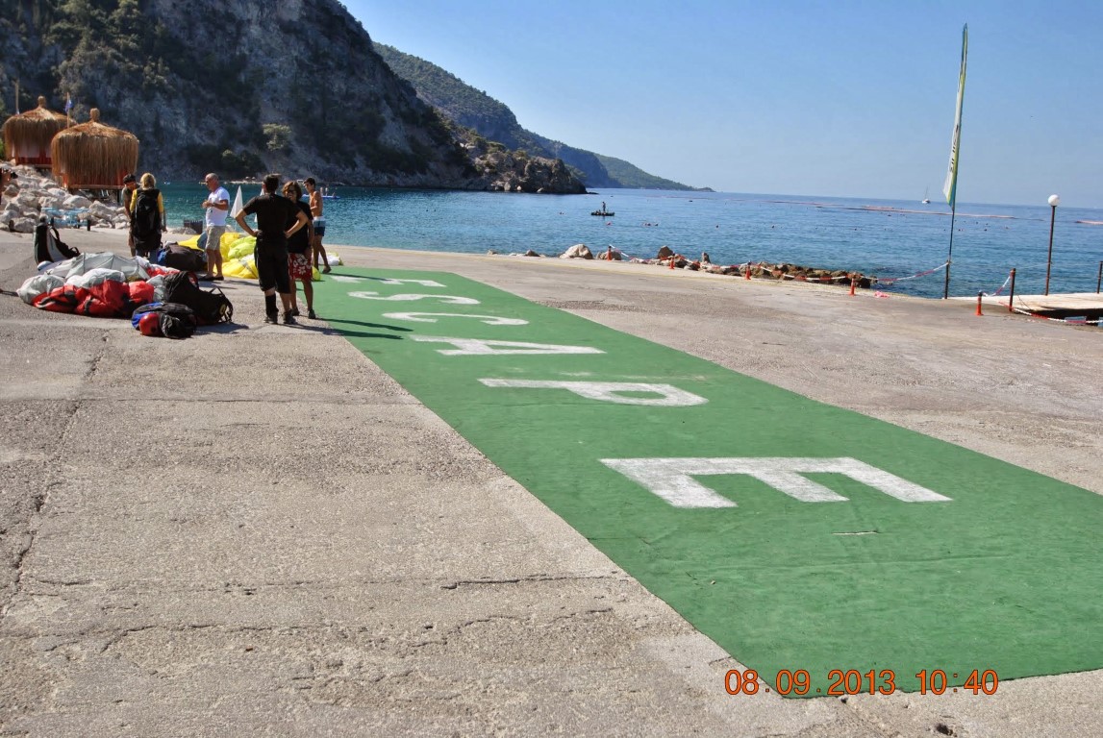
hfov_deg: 53.1
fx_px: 1104
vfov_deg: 37.0
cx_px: 552
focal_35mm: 36
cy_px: 369
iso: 100
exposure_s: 1/250
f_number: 8
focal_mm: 24
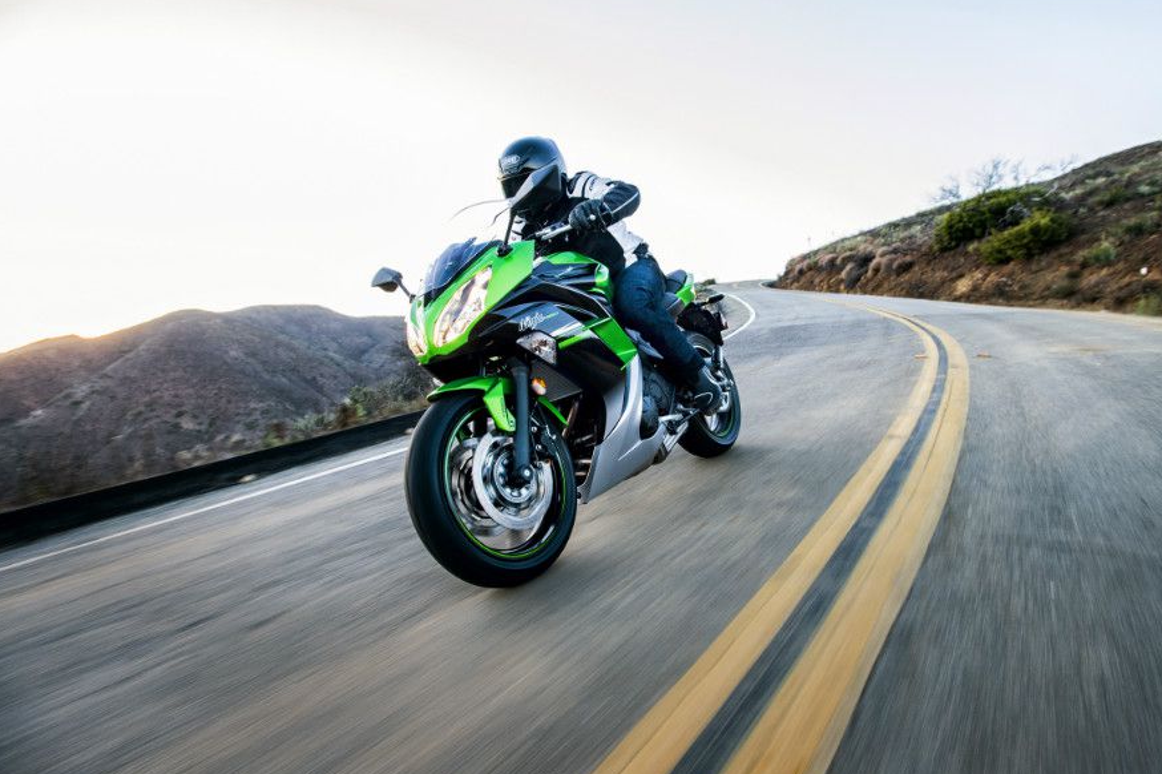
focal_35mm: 19
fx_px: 613
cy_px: 351
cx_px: 623
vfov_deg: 64.4
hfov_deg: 86.8
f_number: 5.6
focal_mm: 17
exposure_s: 1/100
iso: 1000
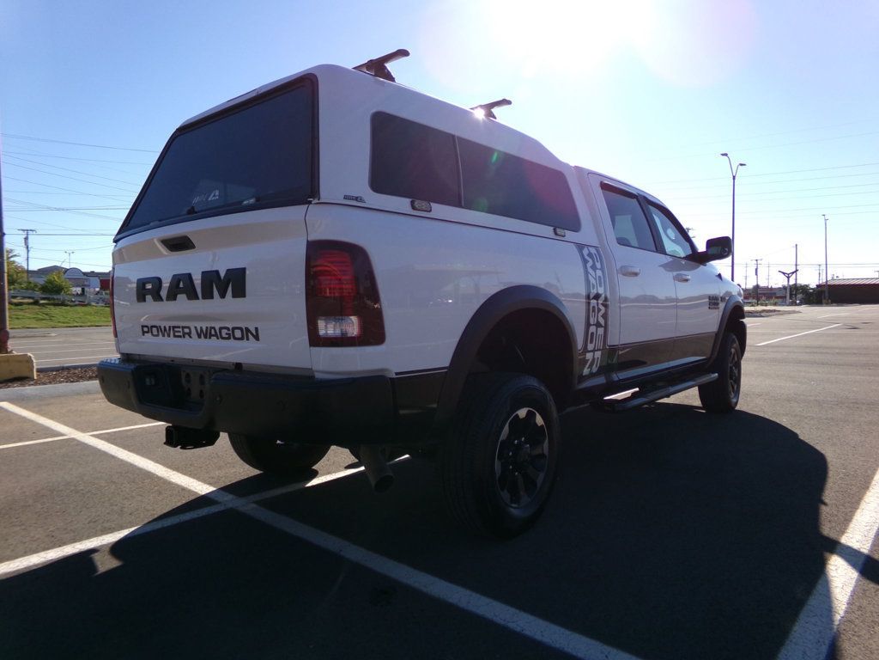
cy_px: 330
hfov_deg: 71.6
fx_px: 609
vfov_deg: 56.8
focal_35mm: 24
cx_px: 440
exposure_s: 1/680
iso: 100
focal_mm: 4.3
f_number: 3.7
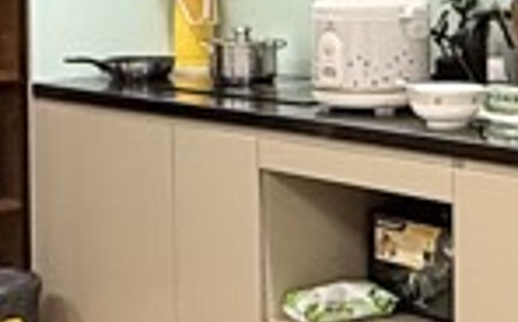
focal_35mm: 103
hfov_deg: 20.2
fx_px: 1452
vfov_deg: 12.4
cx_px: 287
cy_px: -52
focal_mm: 2.22
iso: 200
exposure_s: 1/50
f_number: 2.2
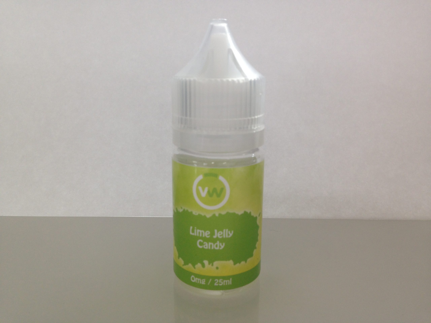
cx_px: 216
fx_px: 411
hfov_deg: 55.4
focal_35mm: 33
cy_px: 162
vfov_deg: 42.9
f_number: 2.4
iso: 50
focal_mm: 4.12
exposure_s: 1/33
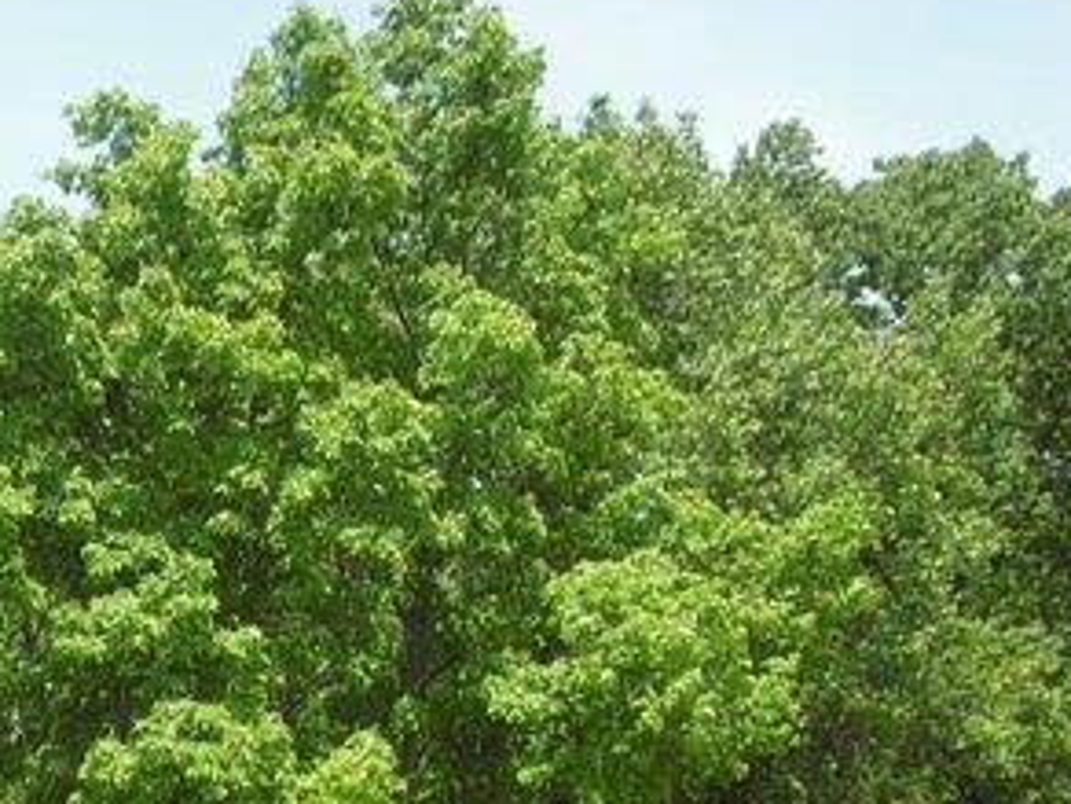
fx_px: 2630
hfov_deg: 21.8
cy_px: 844
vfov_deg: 16.9
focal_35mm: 85
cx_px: -94
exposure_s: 1/100
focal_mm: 6.2
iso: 64
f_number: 5.6
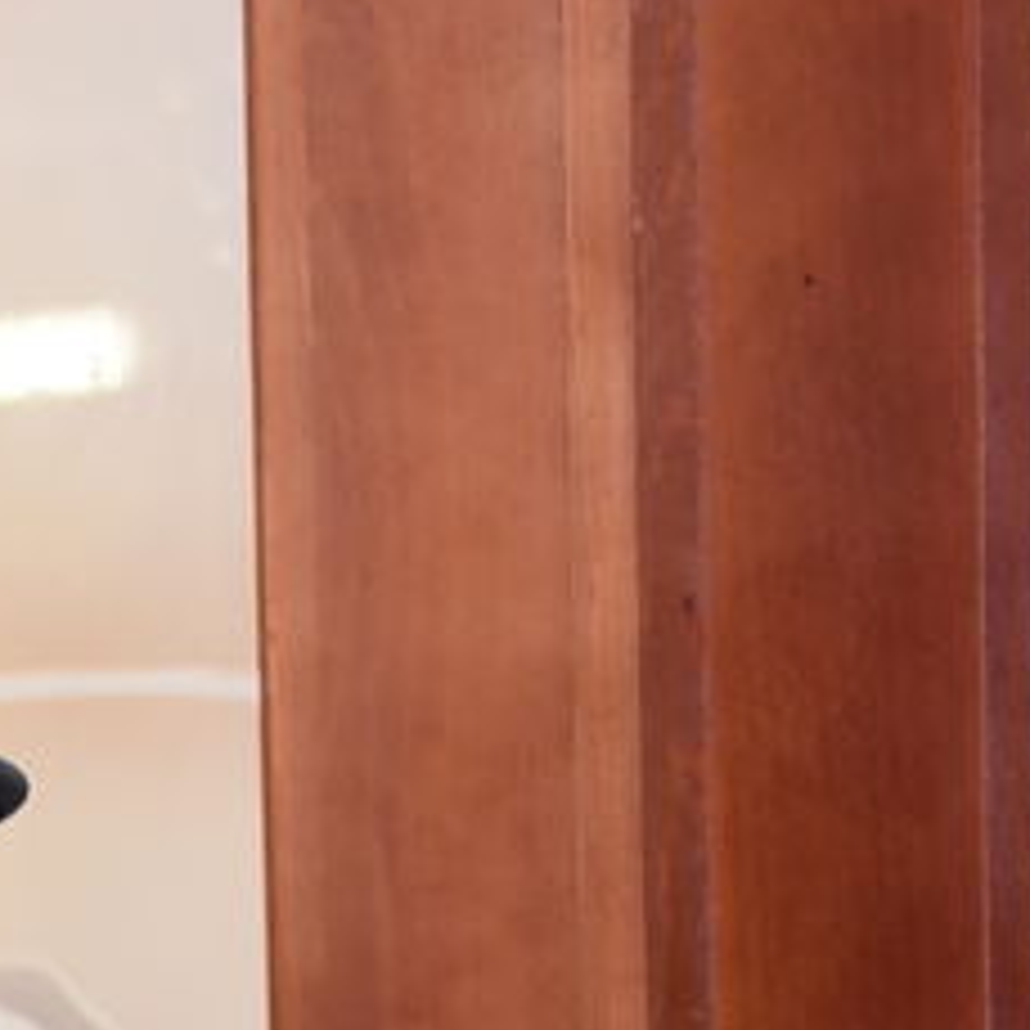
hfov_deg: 7.5
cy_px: 1941
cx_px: -1516
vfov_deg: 7.7
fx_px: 7339
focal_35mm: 218
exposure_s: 1/60
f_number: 4
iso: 1600
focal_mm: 42
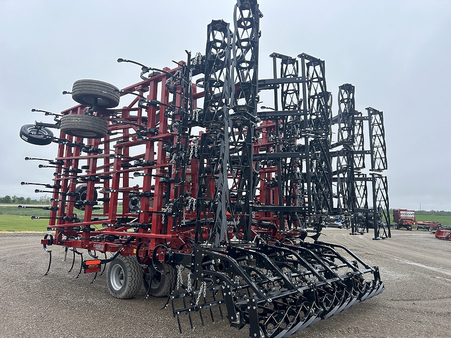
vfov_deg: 53.1
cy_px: 169
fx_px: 339
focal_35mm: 26
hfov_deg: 67.3
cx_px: 226
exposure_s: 1/3571
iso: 50
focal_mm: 5.7
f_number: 1.5
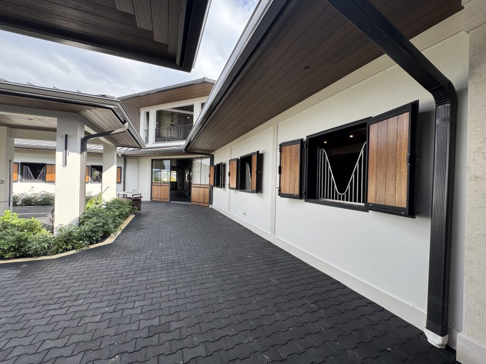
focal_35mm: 14
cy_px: 182
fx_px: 197
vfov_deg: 85.7
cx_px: 243
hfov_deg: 102.1
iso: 40
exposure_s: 1/231
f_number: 2.2
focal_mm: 2.22
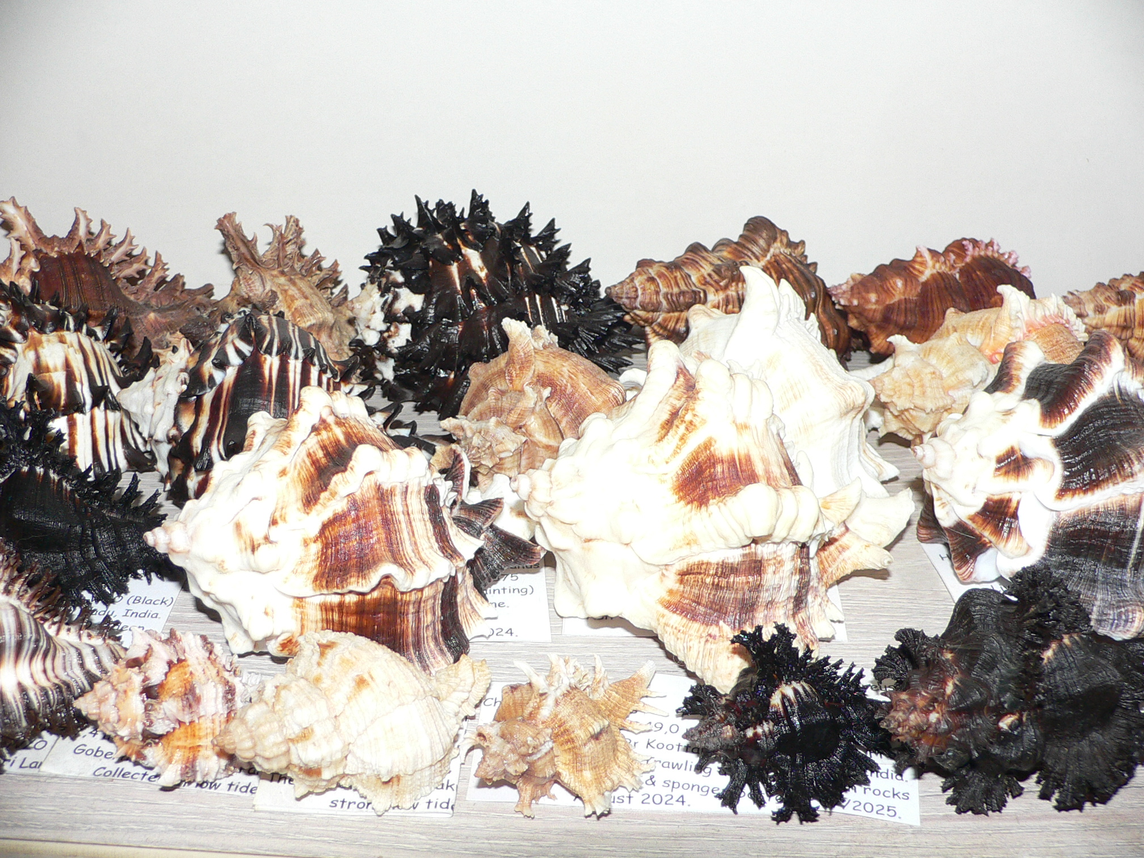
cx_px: 572
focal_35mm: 35
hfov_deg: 52.6
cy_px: 429
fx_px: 1157
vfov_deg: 40.7
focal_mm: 4.6
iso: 100
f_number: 2.8
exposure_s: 1/60
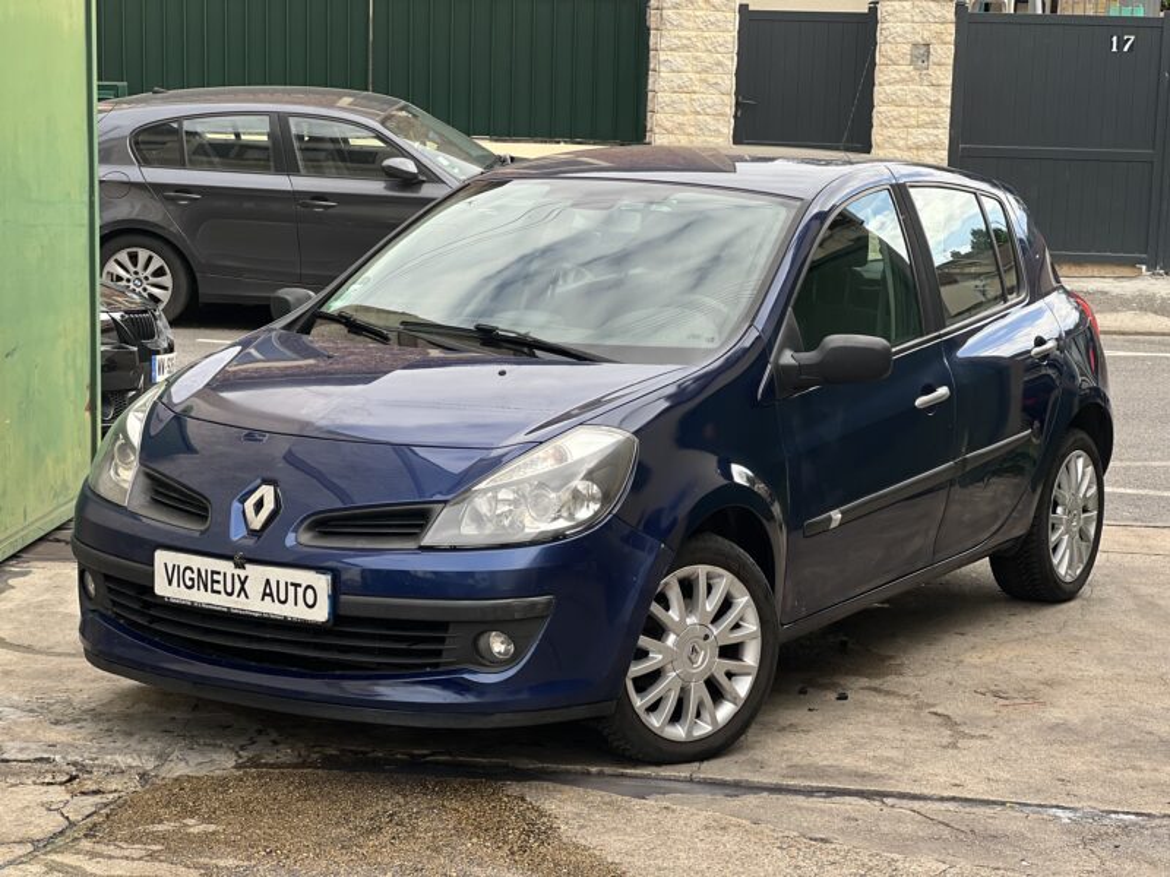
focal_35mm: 77
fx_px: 2603
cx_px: 585
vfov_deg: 19.1
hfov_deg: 25.3
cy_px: 438
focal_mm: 9
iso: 20
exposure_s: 1/122
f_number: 2.8
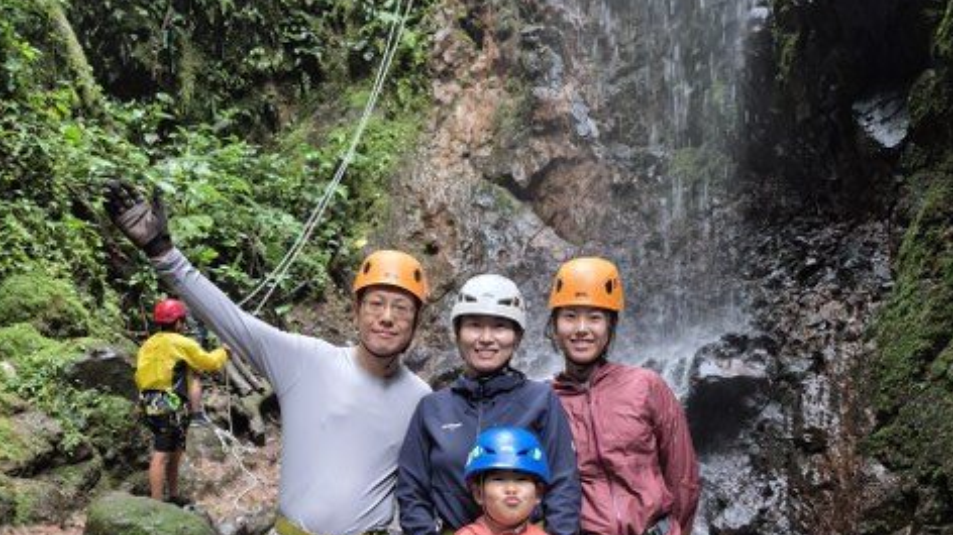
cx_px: 481
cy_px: 434
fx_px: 859
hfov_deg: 58.0
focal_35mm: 34
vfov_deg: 33.5
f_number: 1.8
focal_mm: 5.4
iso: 640
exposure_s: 1/60
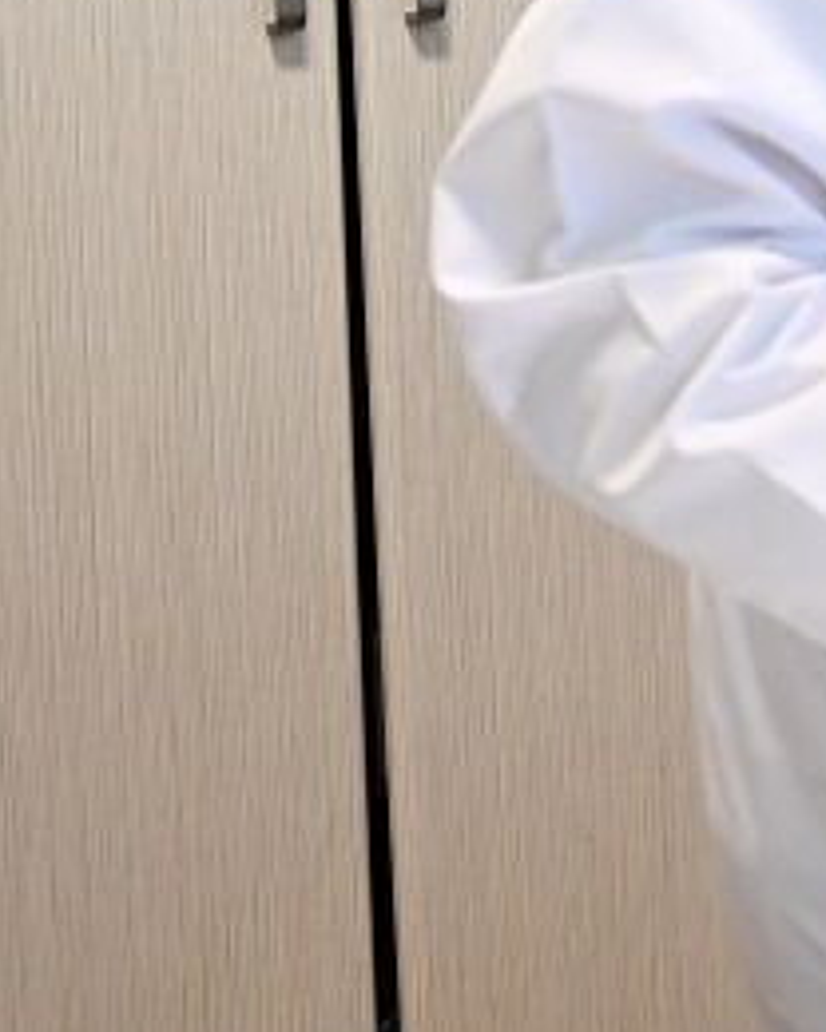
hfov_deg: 11.7
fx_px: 3392
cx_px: 1898
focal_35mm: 111
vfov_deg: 16.6
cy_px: -208
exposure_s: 1/125
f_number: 2.8
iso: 1250
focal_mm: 24
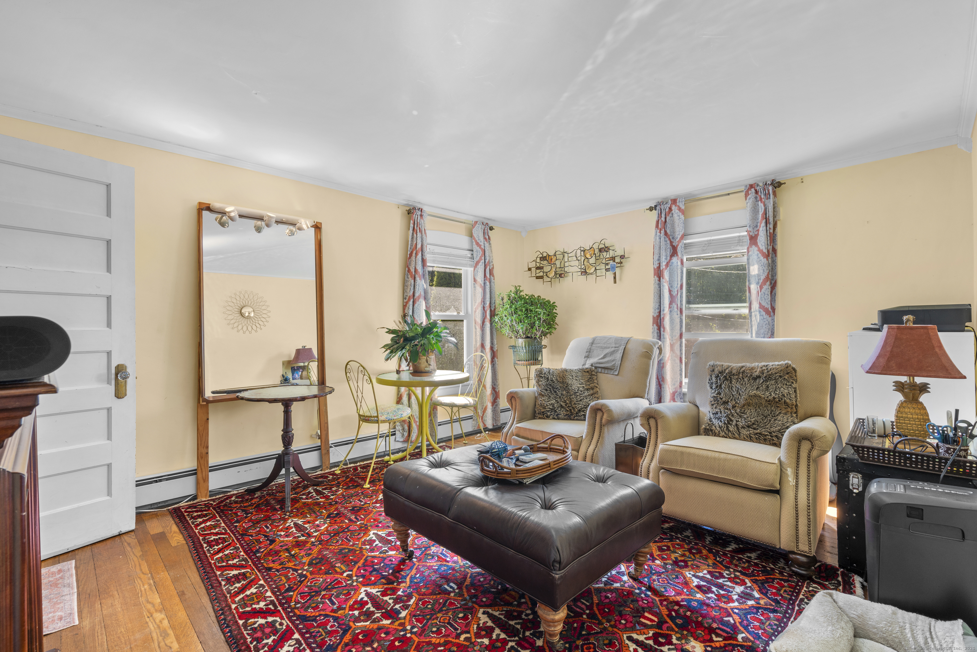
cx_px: 488
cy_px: 326
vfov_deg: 73.7
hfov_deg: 96.7
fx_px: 434
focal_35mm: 16
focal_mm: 16
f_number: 9
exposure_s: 1
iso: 200
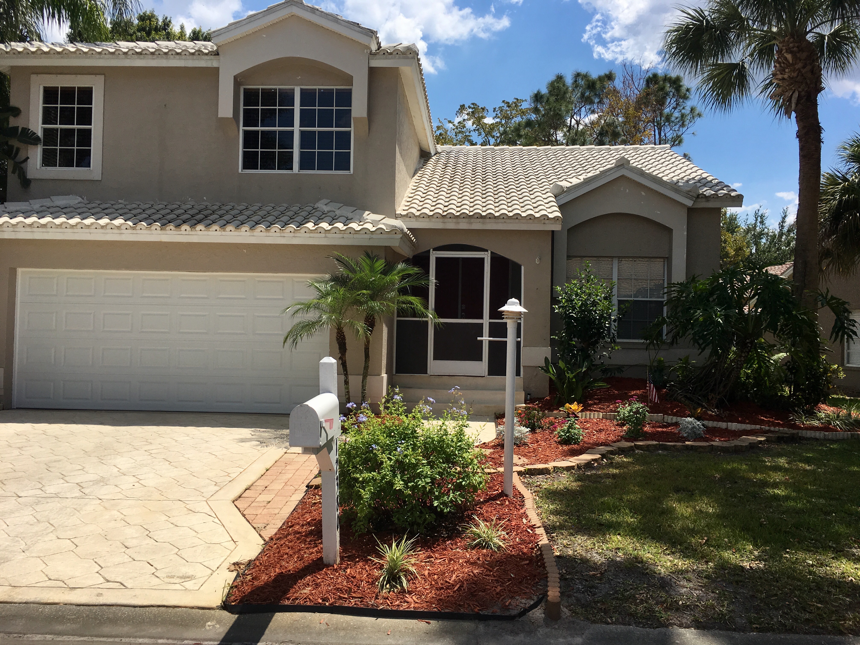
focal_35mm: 29
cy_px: 322
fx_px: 720
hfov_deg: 61.7
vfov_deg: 48.2
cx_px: 430
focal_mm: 4.15
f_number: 2.2
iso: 25
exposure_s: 1/2564
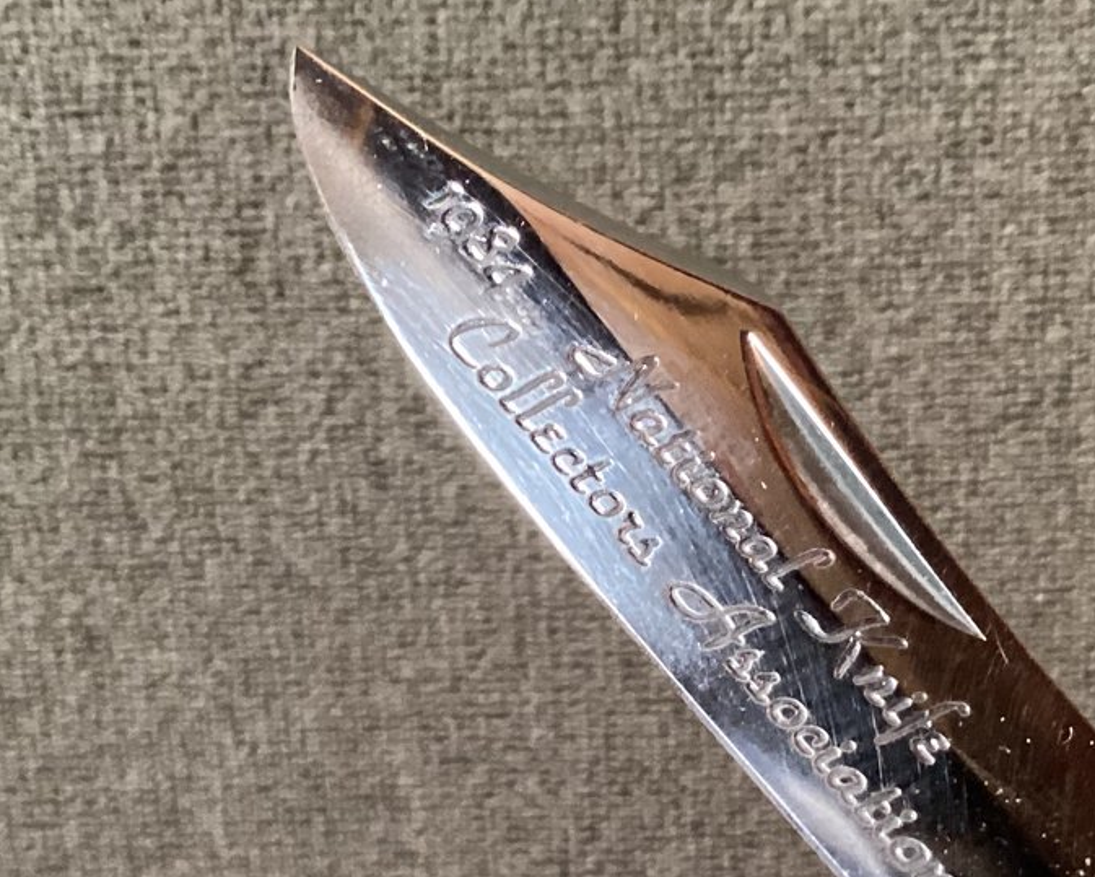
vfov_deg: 21.6
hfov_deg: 27.8
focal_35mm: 68
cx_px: 642
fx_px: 2205
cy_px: 905
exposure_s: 1/40
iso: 400
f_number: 2.4
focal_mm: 3.3
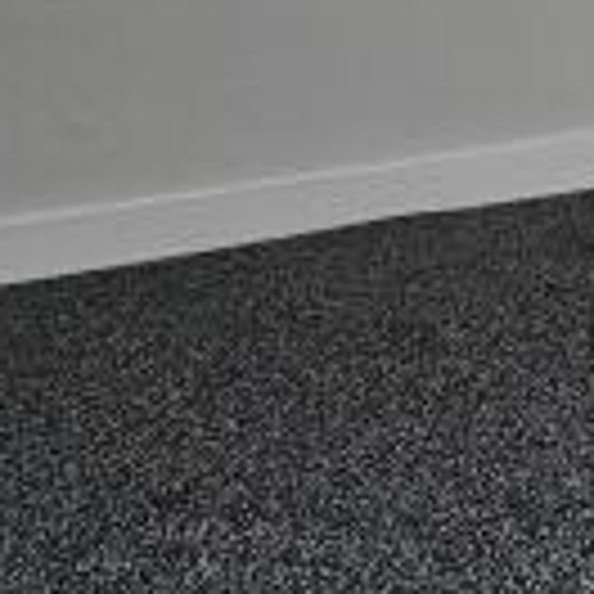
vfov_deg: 17.9
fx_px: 1728
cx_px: 1449
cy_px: -238
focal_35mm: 89
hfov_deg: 13.7
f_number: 2.2
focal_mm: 2.2
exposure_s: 1/189
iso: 50
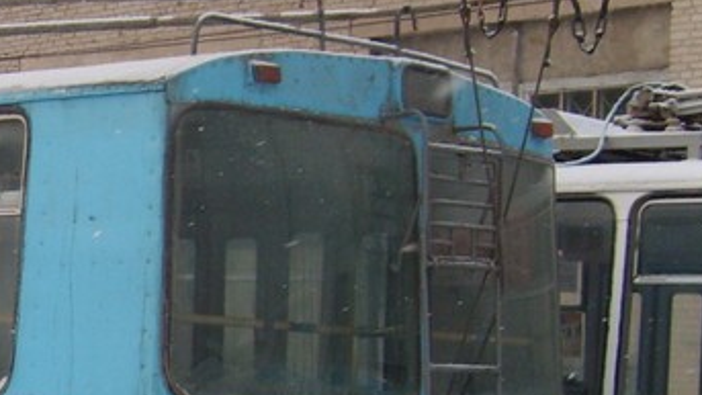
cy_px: 411
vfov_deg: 10.5
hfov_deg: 17.5
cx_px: -235
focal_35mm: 114
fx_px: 2122
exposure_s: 1/250
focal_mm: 5.8
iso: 50
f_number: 2.8
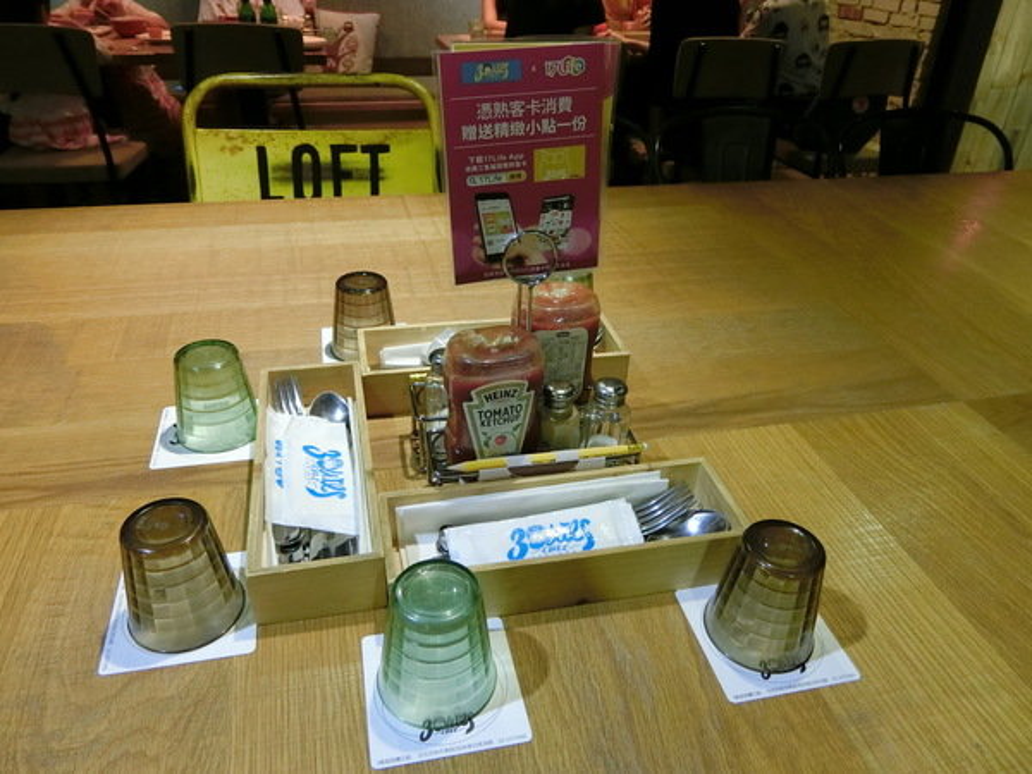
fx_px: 745
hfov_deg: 69.4
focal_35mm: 25
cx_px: 516
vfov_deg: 54.9
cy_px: 387
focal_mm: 5.4
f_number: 2.8
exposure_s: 1/50
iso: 400
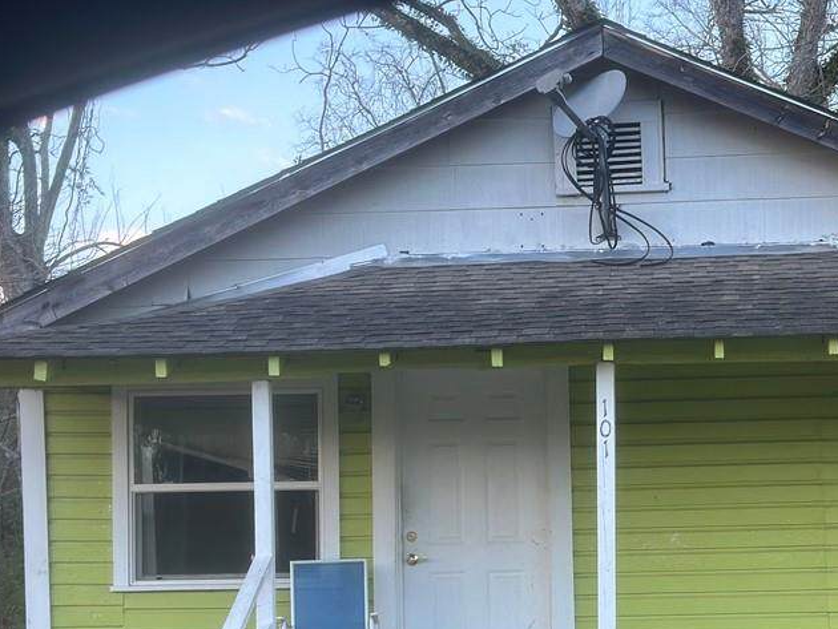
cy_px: 488
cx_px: 609
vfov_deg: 18.8
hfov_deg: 24.8
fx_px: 1889
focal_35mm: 78
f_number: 1.78
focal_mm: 6.86
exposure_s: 1/195
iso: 80
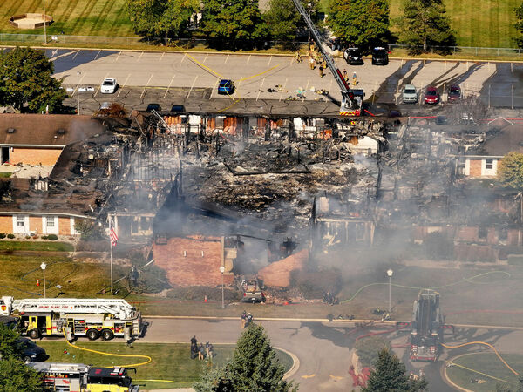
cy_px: 196
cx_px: 262
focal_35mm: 166
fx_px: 2508
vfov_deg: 8.9
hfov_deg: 11.9
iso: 100
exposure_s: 1/1000
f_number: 3.4
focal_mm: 30.71
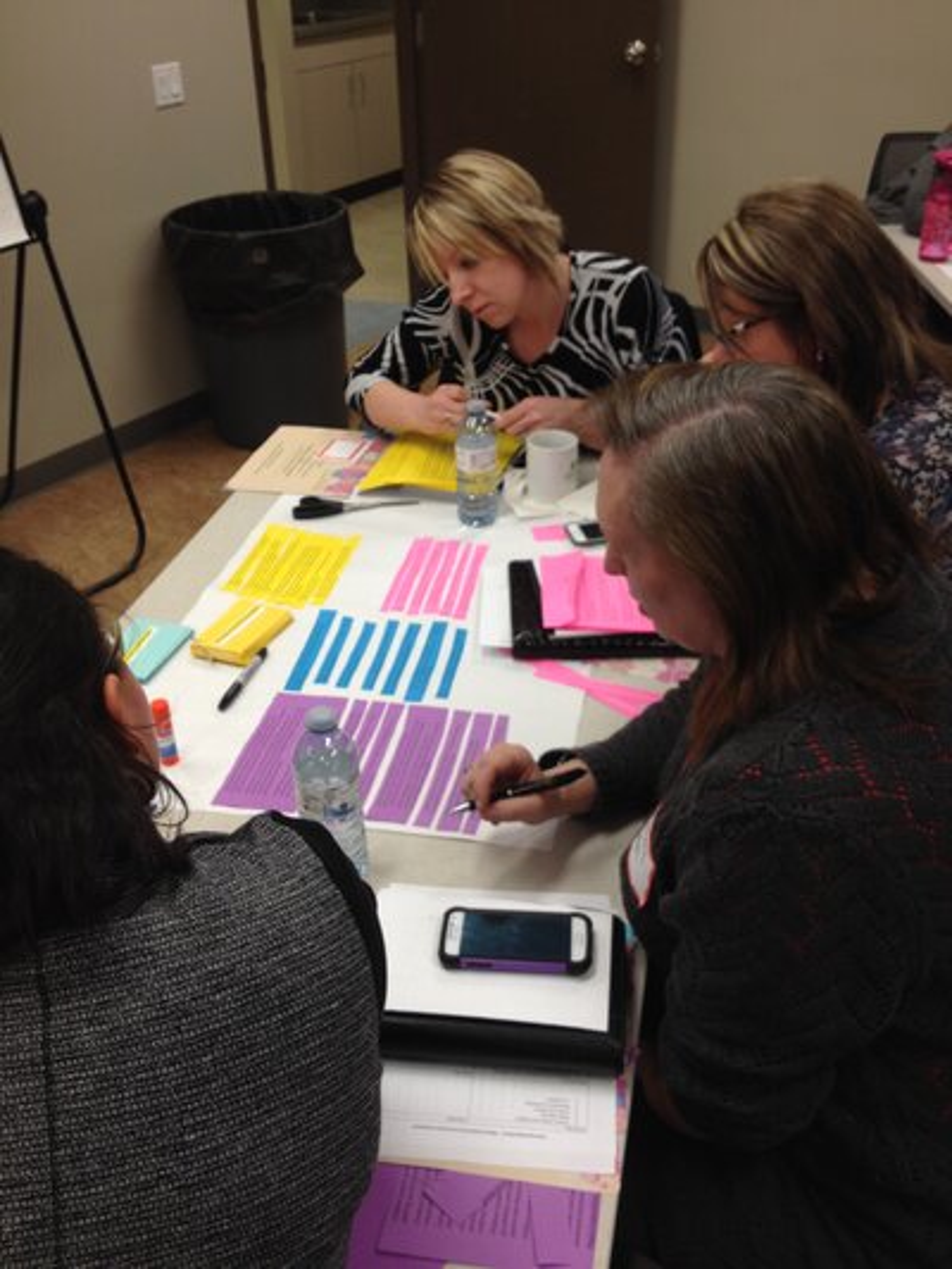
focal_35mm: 35
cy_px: 634
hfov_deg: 40.7
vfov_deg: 52.6
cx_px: 476
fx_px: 1283
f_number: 2.4
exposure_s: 1/40
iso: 50
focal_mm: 4.28
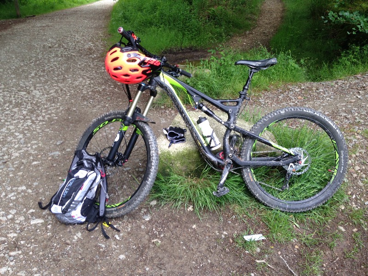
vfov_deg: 42.9
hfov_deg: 55.4
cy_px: 138
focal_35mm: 33
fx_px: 351
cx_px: 184
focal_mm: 4.12
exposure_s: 1/140
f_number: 2.4
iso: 50
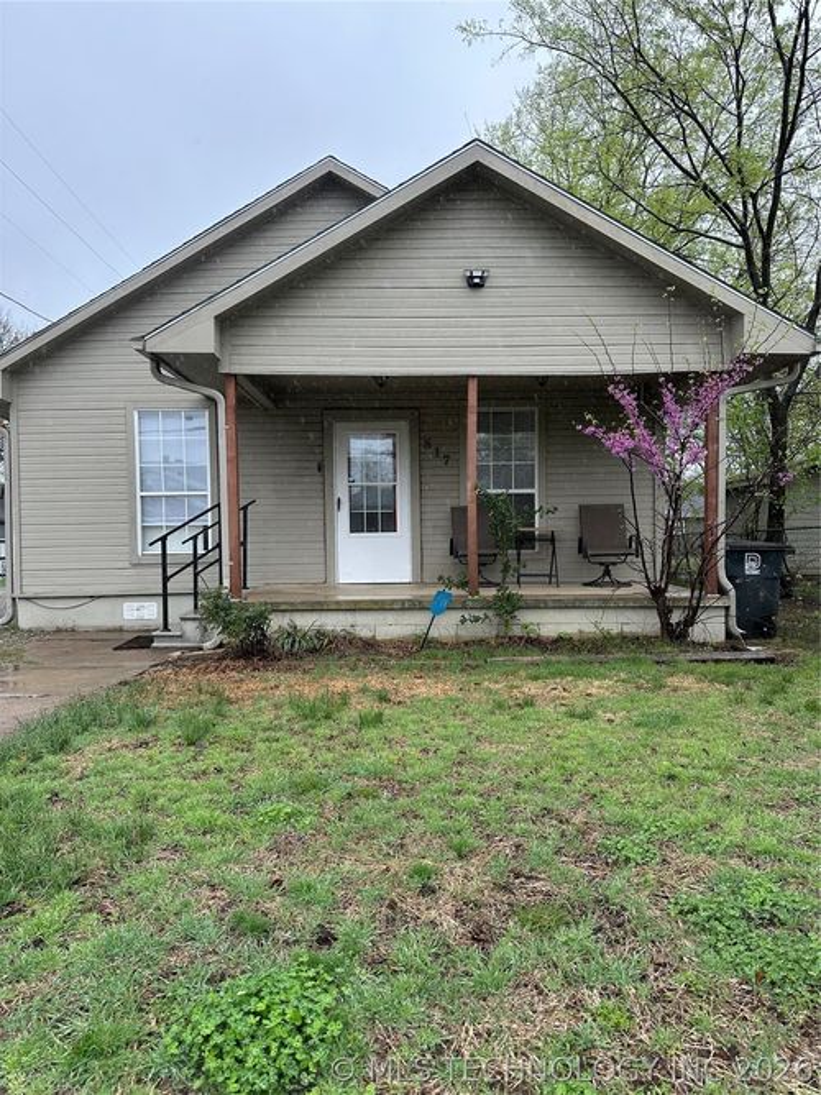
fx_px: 759
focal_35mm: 24
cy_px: 548
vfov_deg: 71.6
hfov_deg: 56.8
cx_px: 410
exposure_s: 1/630
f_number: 1.78
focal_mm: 6.86
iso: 80
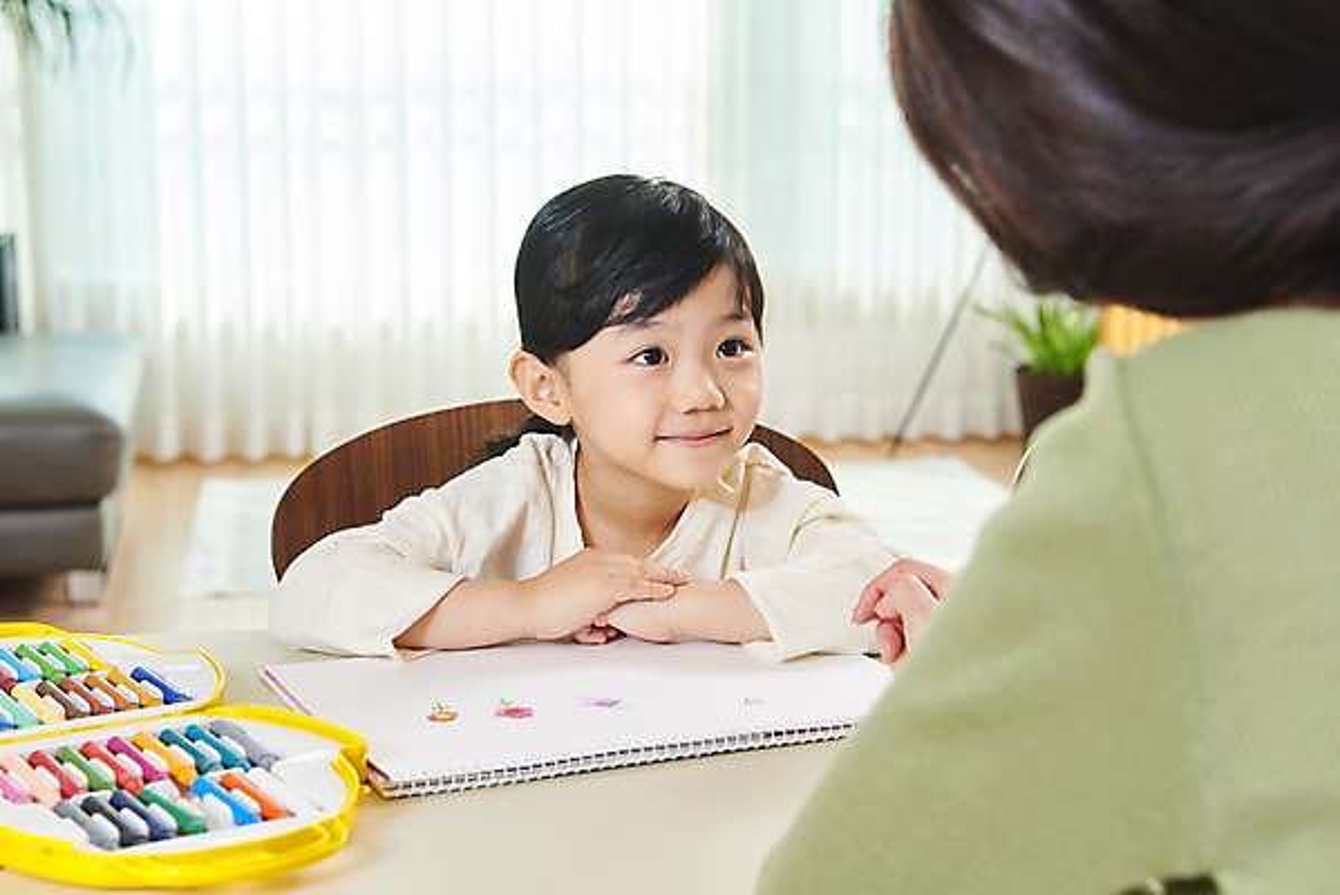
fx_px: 2234
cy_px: 448
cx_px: 670
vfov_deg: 22.6
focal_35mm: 60
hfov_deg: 33.4
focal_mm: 60
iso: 320
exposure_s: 1/100
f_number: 6.3
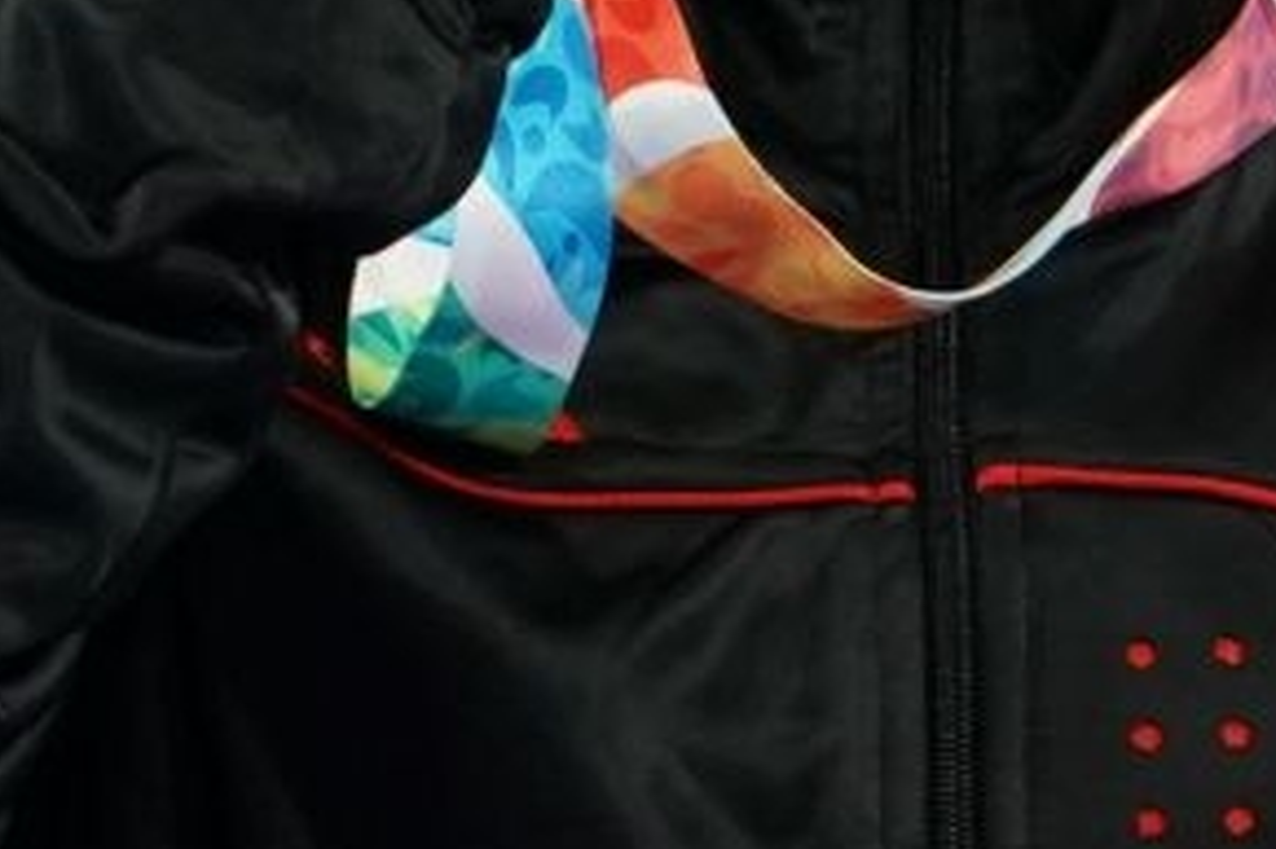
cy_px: 704
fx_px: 65957
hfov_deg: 1.1
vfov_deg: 0.7
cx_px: 616
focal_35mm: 1862
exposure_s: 1/500
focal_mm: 200
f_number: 2.8
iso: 1000
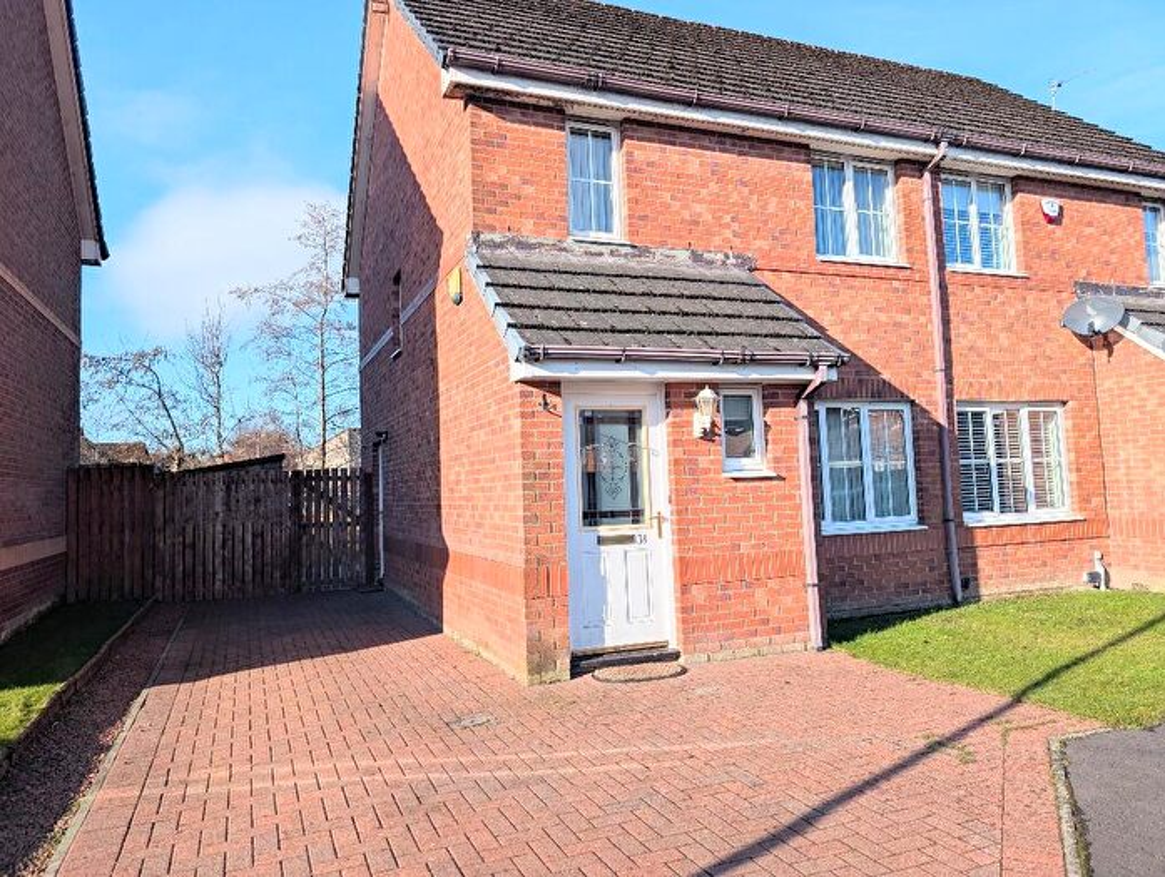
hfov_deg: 71.5
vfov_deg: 56.9
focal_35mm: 24
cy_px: 438
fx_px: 809
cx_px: 582
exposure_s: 1/1005
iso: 20
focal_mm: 6.9
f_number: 1.68
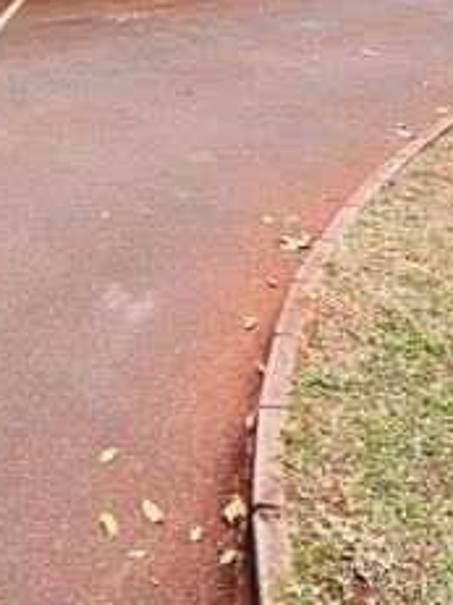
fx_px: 786
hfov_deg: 30.1
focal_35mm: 45
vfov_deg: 34.7
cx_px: 8
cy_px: -97
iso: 32
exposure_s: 1/167
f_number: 1.8
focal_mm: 1.57
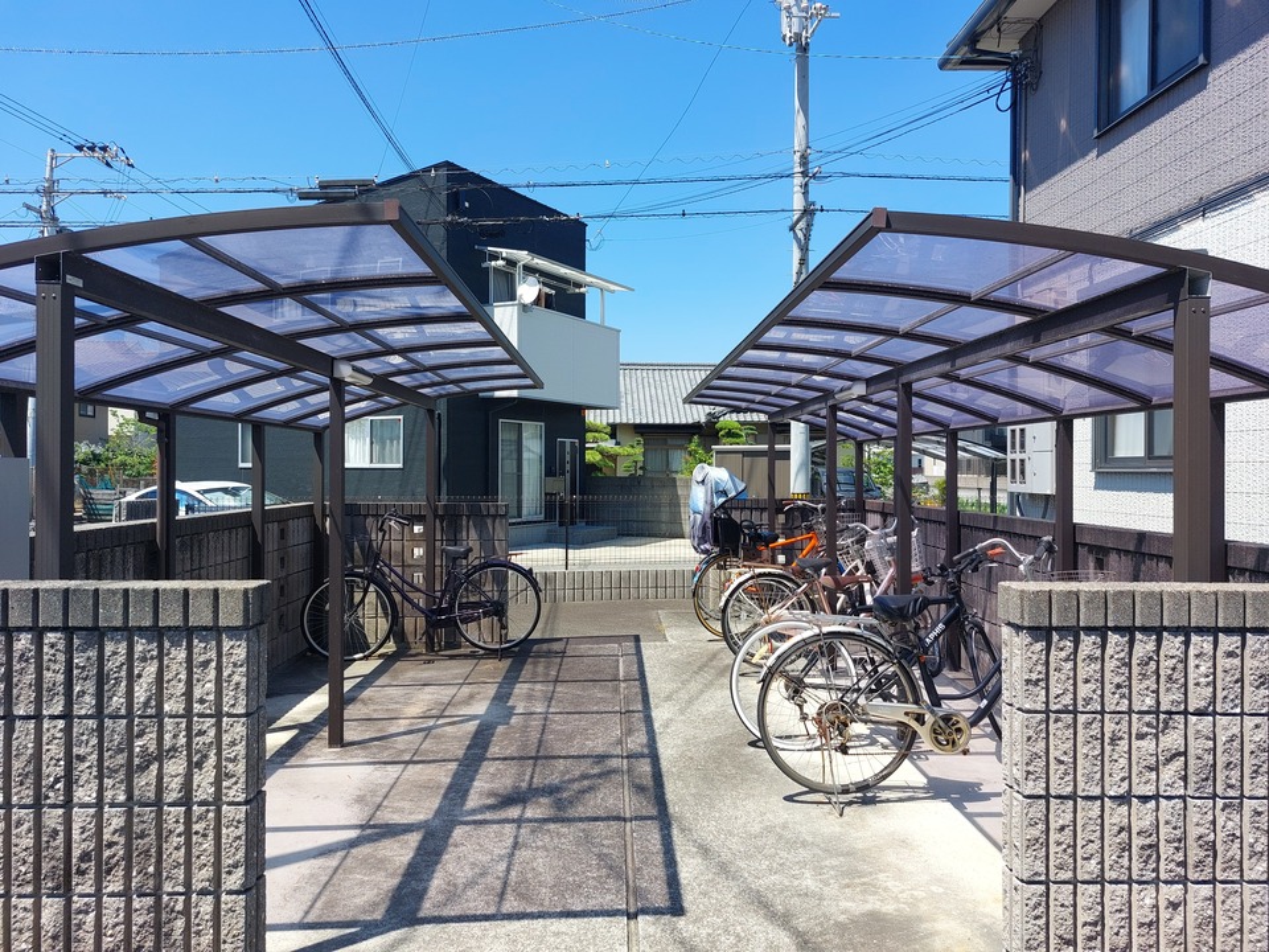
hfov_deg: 71.6
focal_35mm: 24
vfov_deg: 56.8
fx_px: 880
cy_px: 476
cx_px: 634
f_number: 1.8
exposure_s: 1/665
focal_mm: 5.23
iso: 25
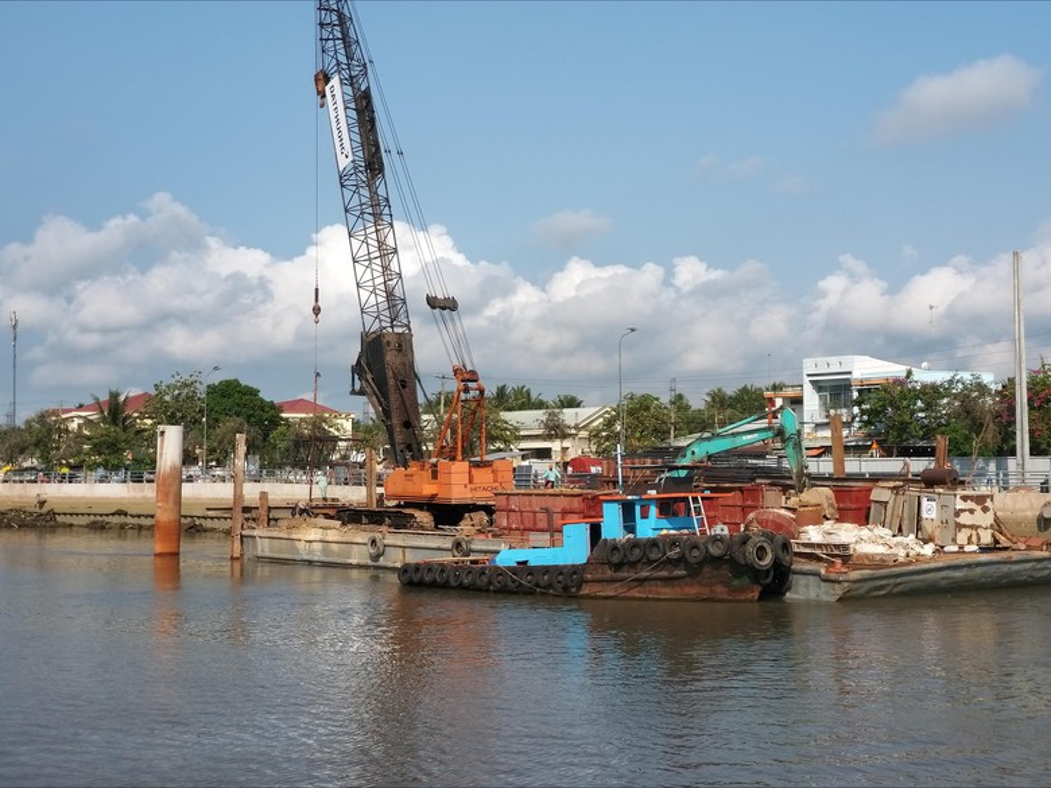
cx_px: 526
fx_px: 1579
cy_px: 394
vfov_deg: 28.0
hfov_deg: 36.8
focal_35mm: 52
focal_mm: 5.54
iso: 40
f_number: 2.4
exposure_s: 1/963
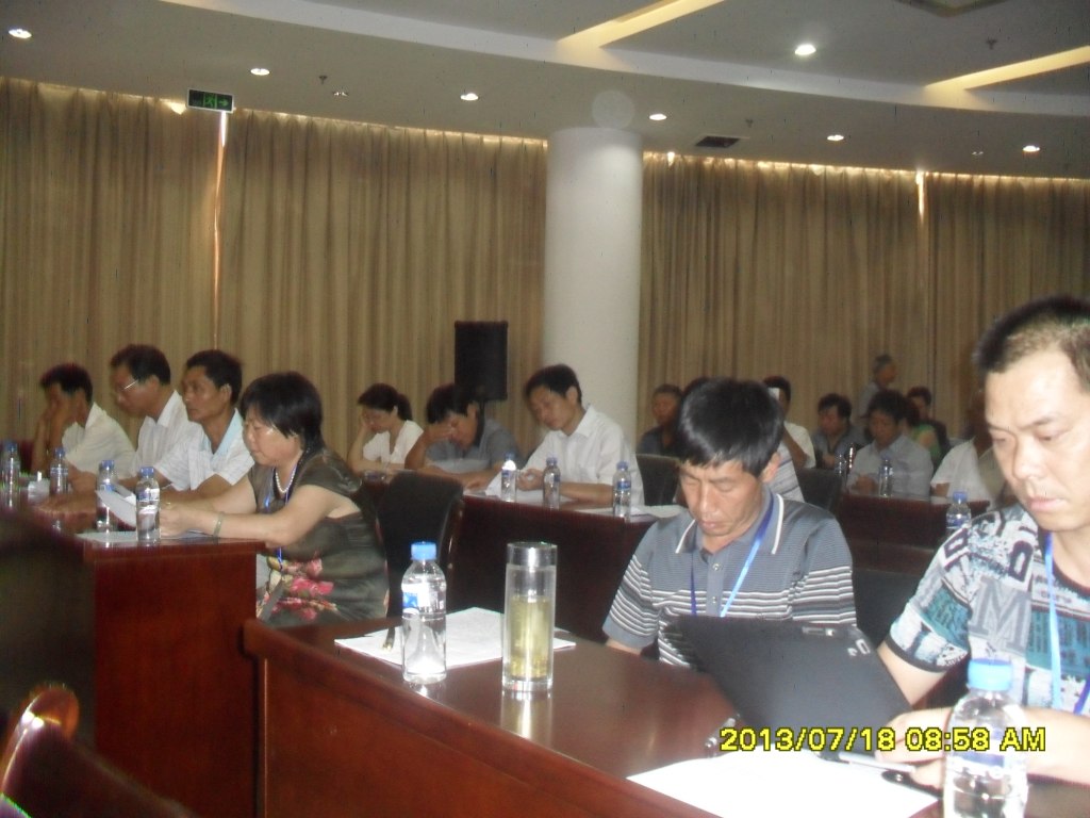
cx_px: 545
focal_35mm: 35
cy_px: 409
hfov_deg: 52.6
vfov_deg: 40.7
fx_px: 1102
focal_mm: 6.3
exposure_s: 1/45
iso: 400
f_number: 3.2
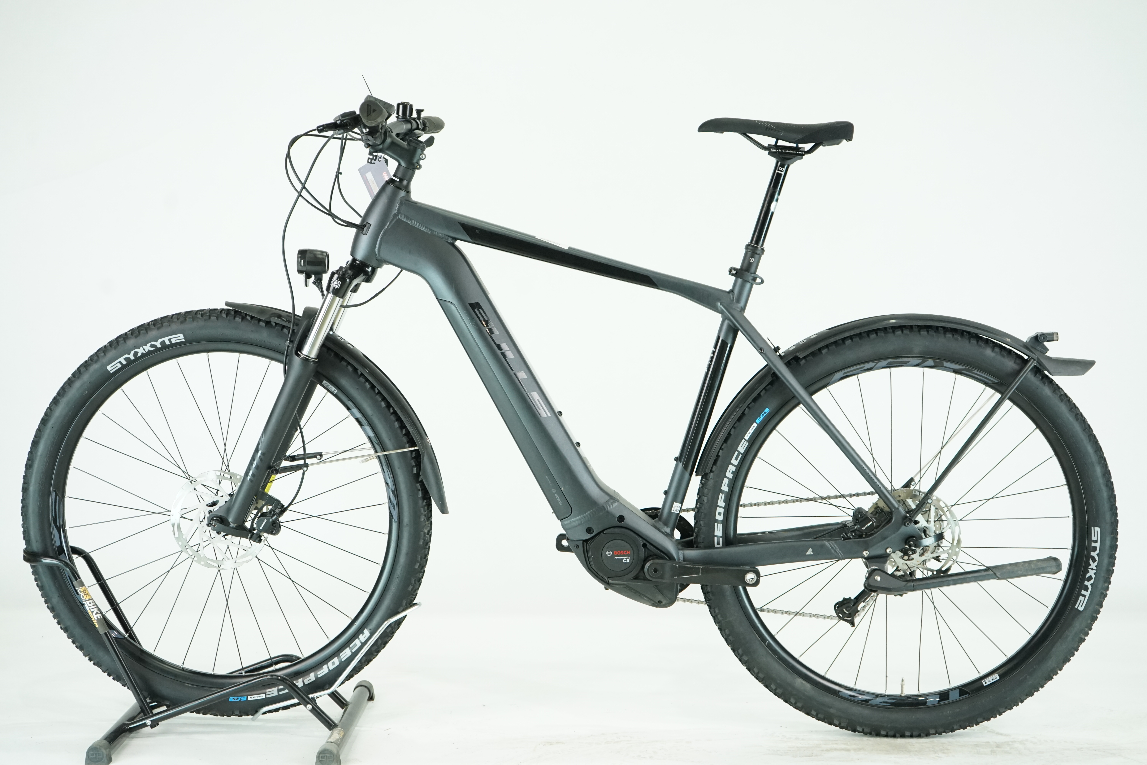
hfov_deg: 39.6
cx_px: 574
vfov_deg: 27.0
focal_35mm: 50
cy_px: 382
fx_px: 1593
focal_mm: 50
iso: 2500
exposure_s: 1/200
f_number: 5.6
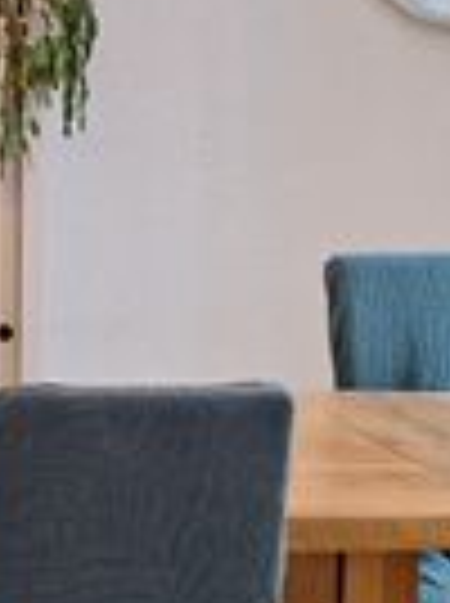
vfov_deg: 18.9
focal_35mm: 103
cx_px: -274
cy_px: 94
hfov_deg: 13.3
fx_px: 1791
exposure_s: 1/40
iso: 200
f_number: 1.8
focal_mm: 5.54
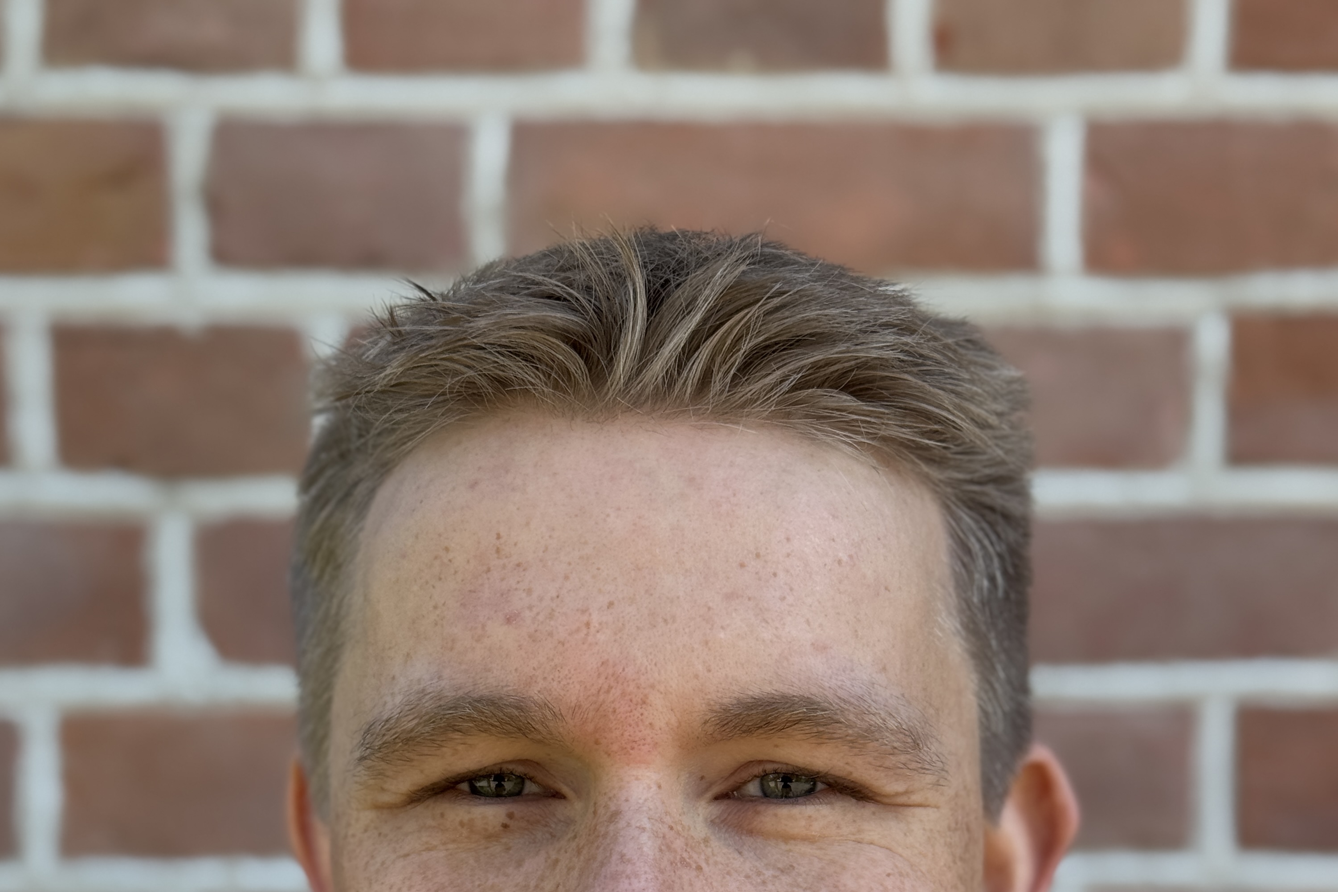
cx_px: 667
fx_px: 2490
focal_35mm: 67
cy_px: 895
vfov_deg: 19.7
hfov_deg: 30.1
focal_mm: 6.76
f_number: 1.78
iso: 64
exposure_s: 1/609
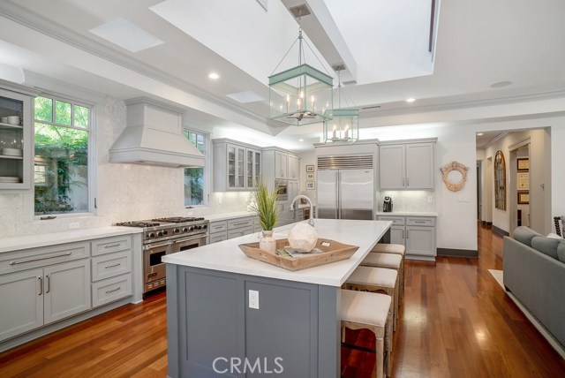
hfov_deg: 89.9
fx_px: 283
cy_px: 189
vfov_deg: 67.5
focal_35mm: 18
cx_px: 282
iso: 125
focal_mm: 18
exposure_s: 1/25
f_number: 8
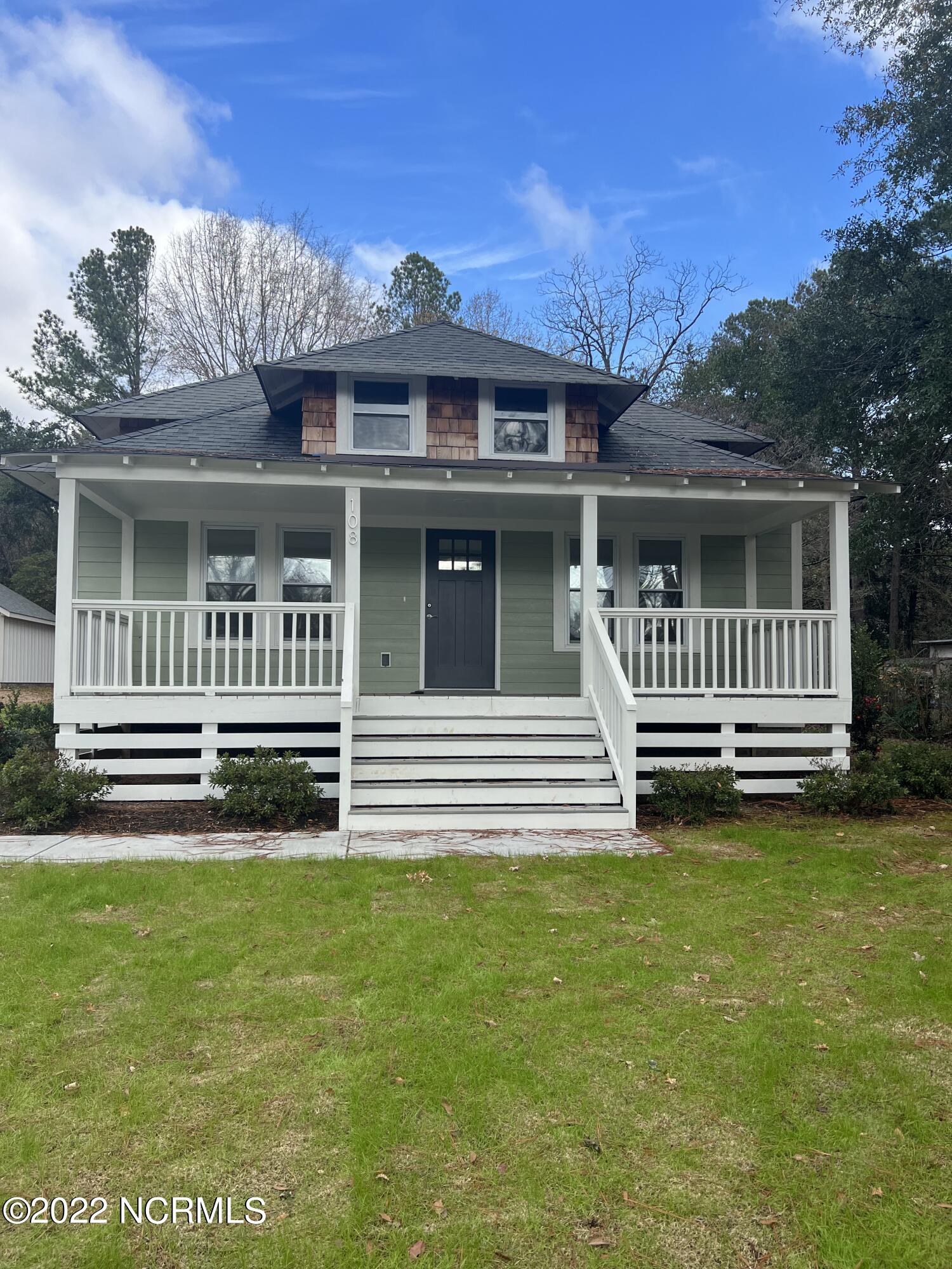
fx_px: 953
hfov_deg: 53.1
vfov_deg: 67.3
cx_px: 476
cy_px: 634
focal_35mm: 26
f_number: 1.5
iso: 50
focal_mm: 5.7
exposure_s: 1/1645
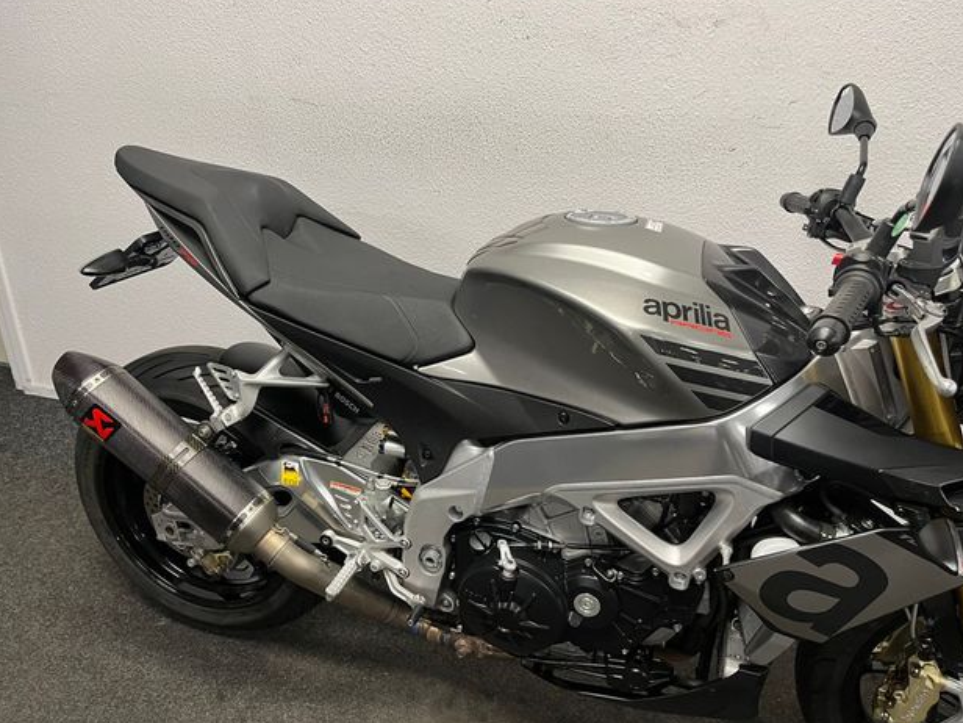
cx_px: 467
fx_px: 751
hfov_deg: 65.3
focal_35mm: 27
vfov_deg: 51.4
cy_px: 354
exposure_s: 1/50
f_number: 1.6
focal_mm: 5.1
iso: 80
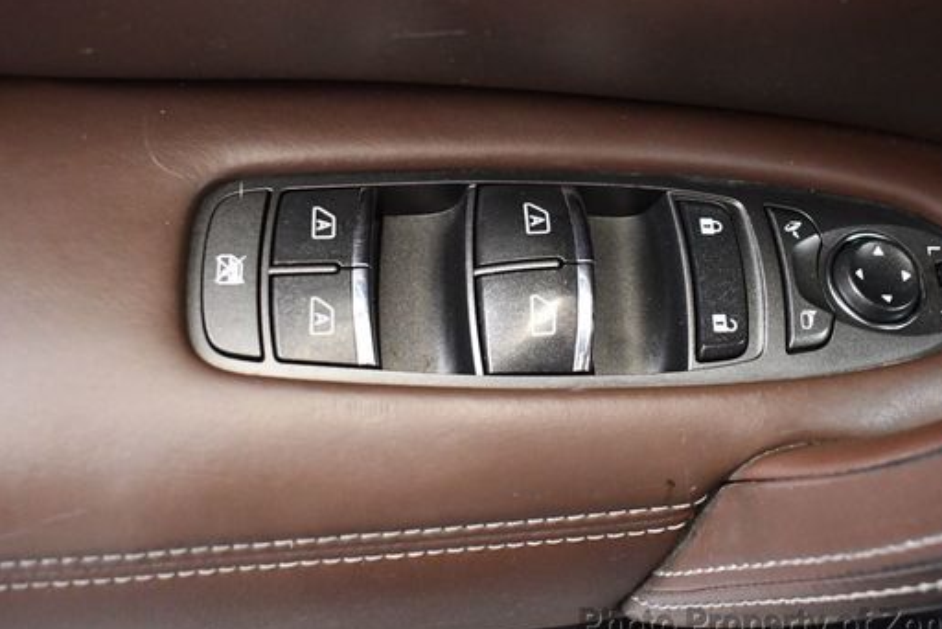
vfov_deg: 29.9
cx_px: 557
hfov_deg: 43.4
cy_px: 265
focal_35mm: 45
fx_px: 1178
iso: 3200
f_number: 3.5
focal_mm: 18
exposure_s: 1/60
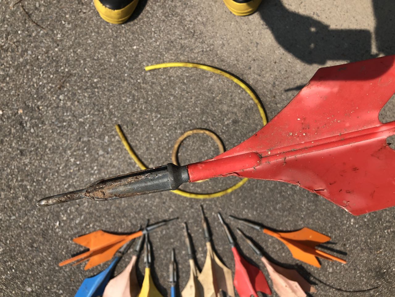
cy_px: 148
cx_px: 198
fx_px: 320
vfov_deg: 49.7
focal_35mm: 28
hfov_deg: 63.4
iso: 20
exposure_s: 1/1779
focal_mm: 4
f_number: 1.8
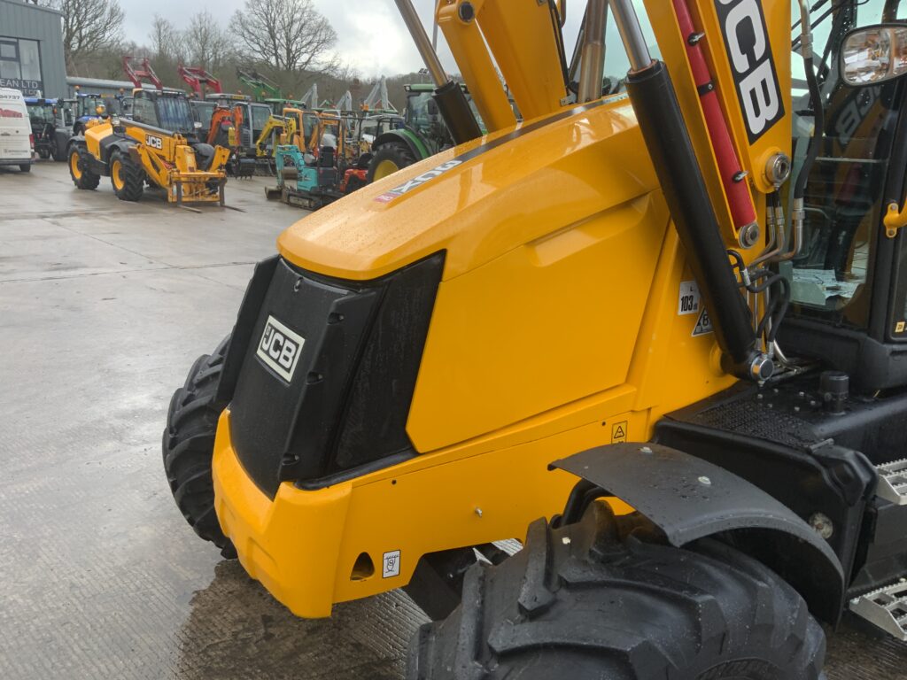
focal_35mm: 29
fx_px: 760
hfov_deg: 61.7
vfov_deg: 48.2
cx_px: 454
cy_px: 340
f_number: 1.8
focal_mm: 3
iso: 16
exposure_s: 1/307
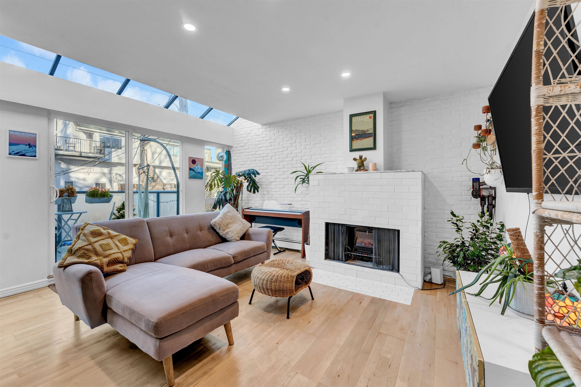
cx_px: 290
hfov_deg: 104.3
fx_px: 226
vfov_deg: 81.2
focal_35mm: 14
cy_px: 194
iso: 320
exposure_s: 1/30
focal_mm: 14
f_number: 8
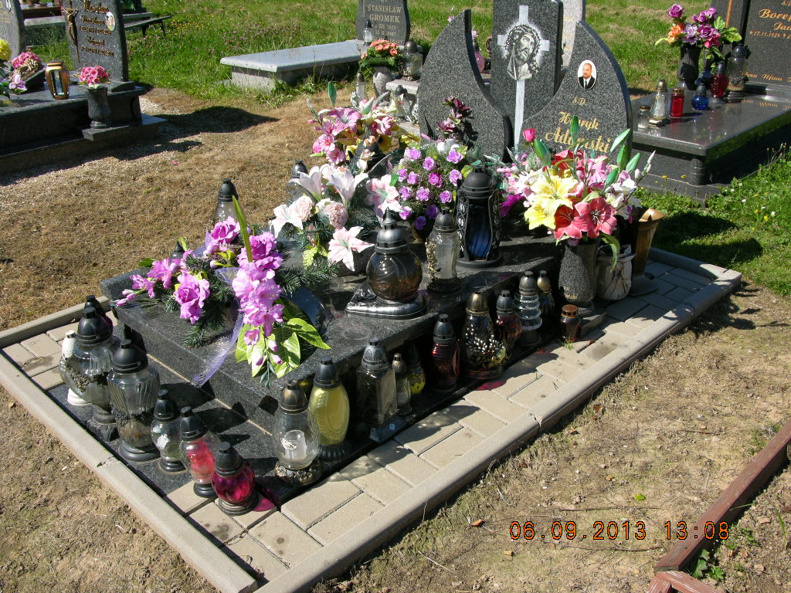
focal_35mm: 35
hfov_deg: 52.6
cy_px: 296
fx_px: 800
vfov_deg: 40.7
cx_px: 396
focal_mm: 8.9
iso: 50
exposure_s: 1/273
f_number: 5.6
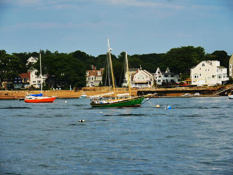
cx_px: 116
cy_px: 88
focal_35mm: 160
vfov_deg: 9.3
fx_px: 1078
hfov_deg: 12.3
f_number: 7.1
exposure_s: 1/640
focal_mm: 80
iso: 200
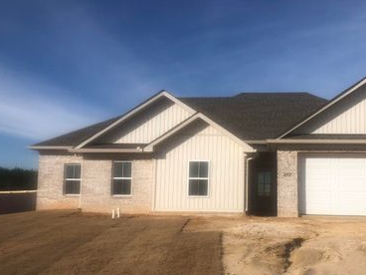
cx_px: 240
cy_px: 164
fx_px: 402
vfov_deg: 37.6
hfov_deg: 48.3
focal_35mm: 38
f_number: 1.8
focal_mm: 3.99
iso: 20
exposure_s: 1/3472
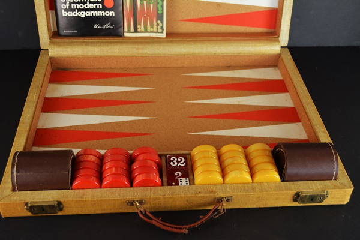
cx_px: 180
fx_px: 435
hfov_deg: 45.0
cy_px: 120
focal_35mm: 44
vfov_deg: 30.8
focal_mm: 29
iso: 400
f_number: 4.5
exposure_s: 1/60
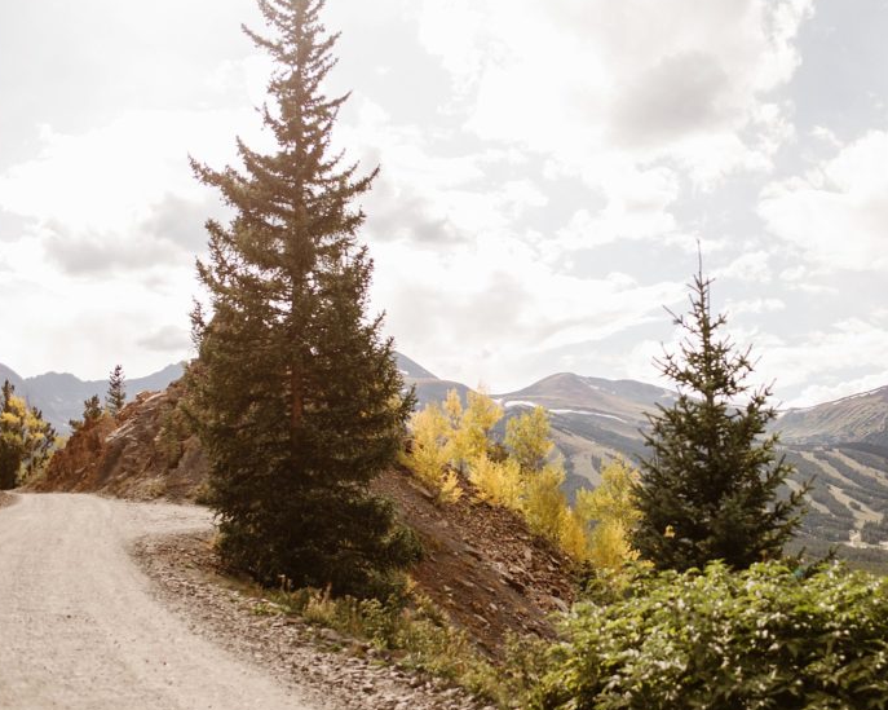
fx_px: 1287
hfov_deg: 37.5
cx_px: 622
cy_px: 341
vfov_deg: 30.8
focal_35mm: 49
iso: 200
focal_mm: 35
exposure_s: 1/4000
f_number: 2.8
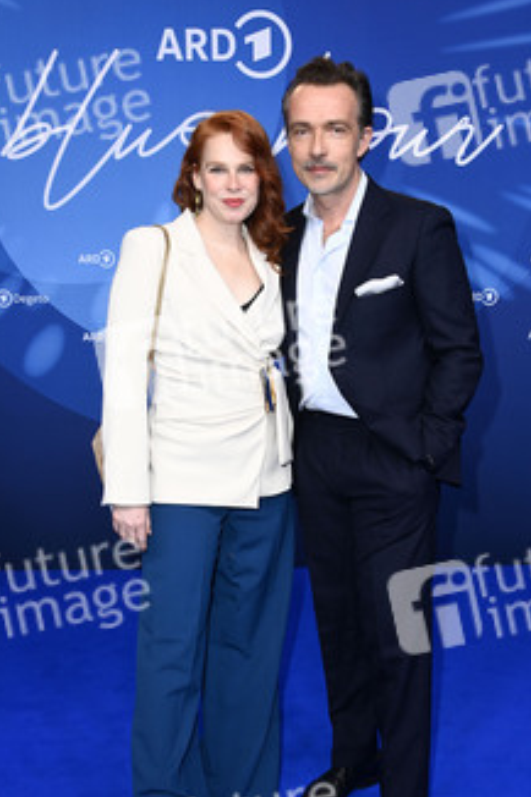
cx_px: 291
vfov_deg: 45.2
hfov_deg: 31.1
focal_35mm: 43
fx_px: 952
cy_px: 474
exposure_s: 1/250
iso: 1000
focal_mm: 35
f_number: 5.6
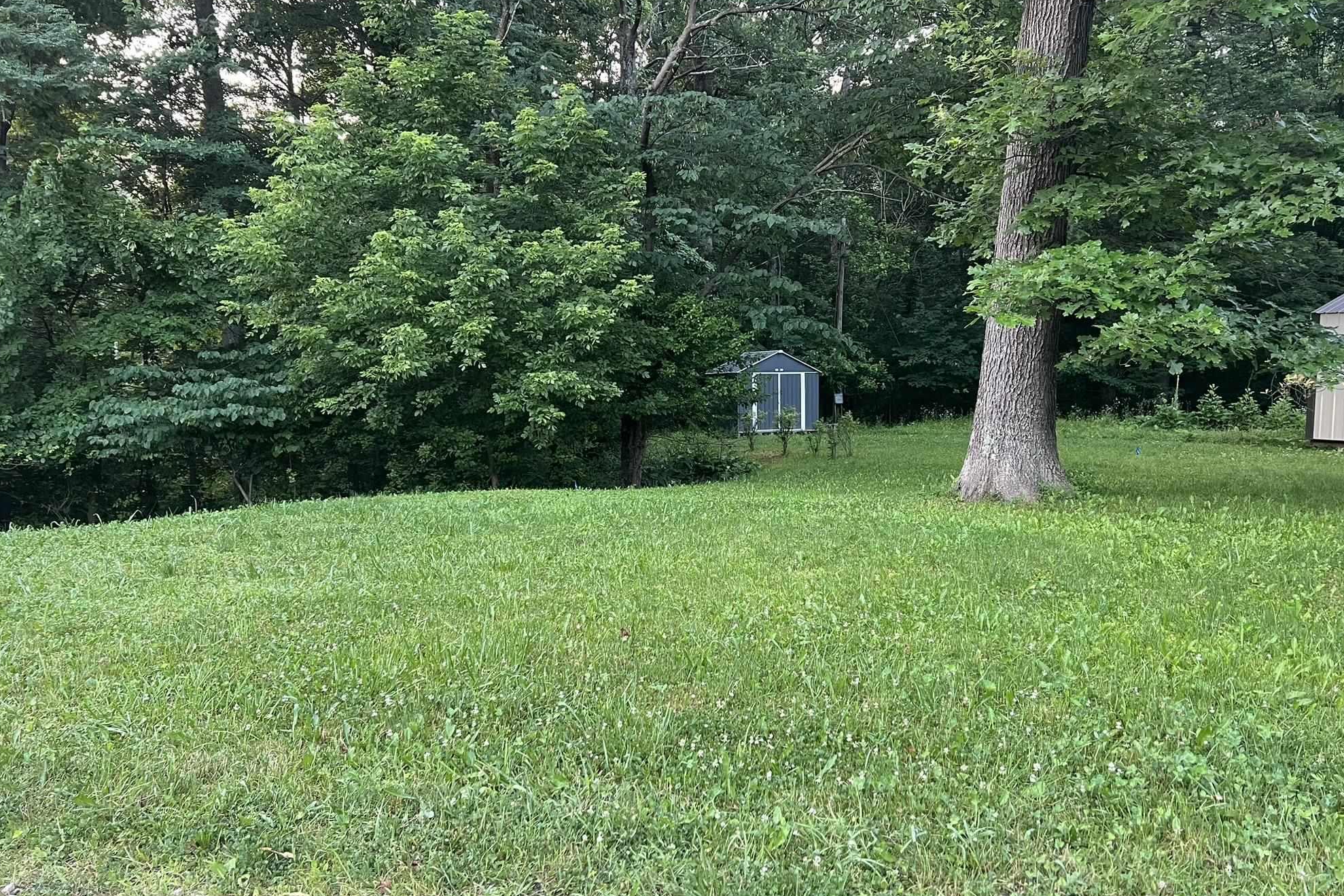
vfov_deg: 46.4
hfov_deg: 65.5
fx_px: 1045
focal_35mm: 28
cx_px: 685
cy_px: 459
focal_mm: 5.7
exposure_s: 1/60
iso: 160
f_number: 1.5
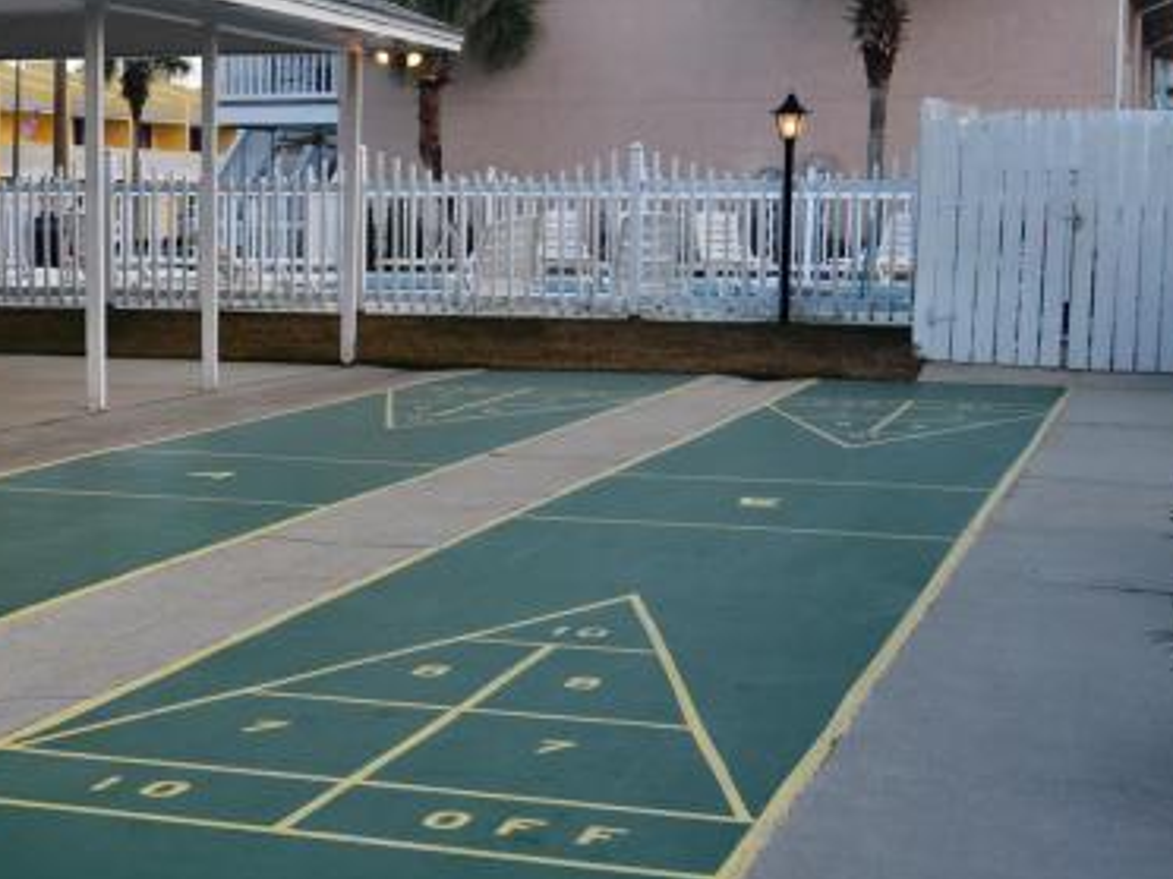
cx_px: 136
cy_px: 447
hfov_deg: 28.0
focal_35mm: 67
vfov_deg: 21.9
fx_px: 2270
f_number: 5.6
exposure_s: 1/125
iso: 200
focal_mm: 24
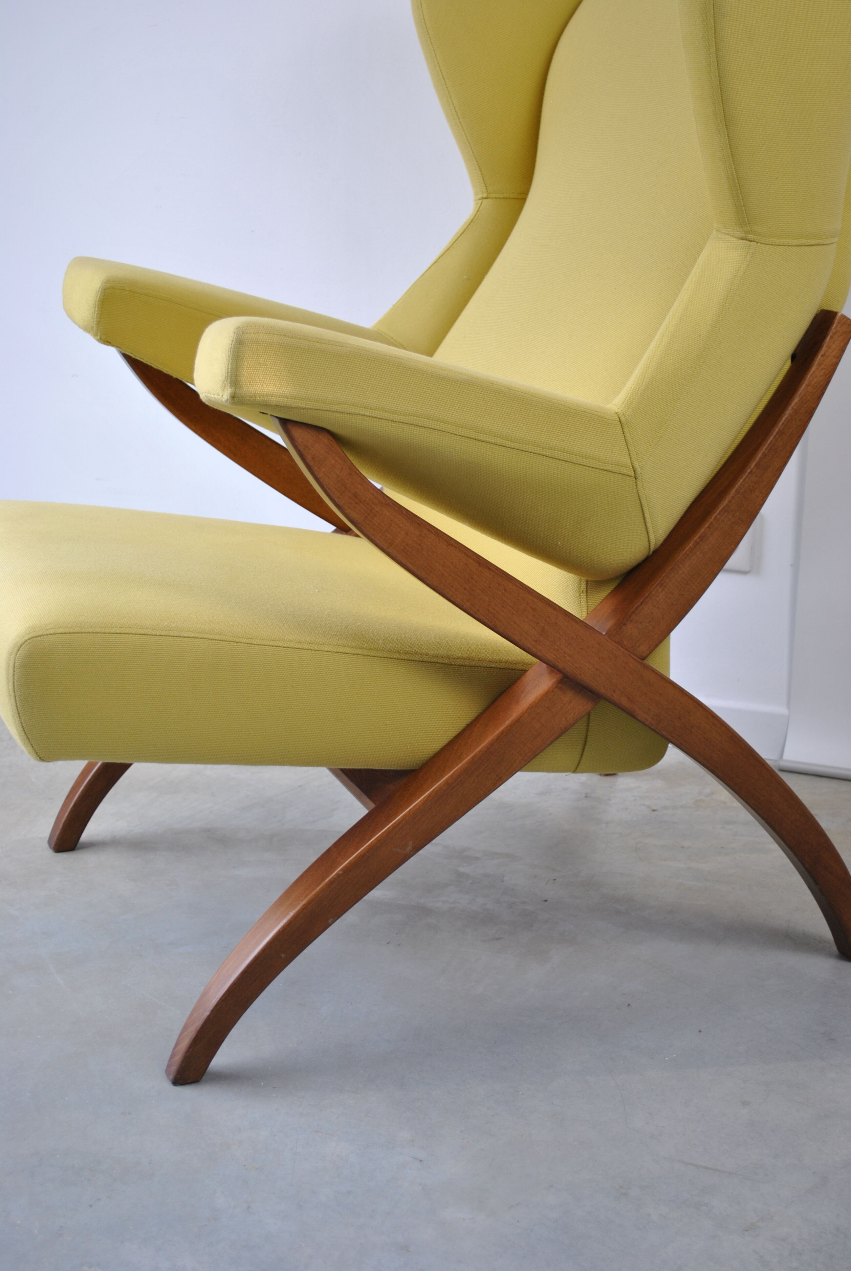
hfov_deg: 25.8
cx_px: 426
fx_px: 1856
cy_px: 636
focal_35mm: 52
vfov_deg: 37.8
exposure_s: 1/20
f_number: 5
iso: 200
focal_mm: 35
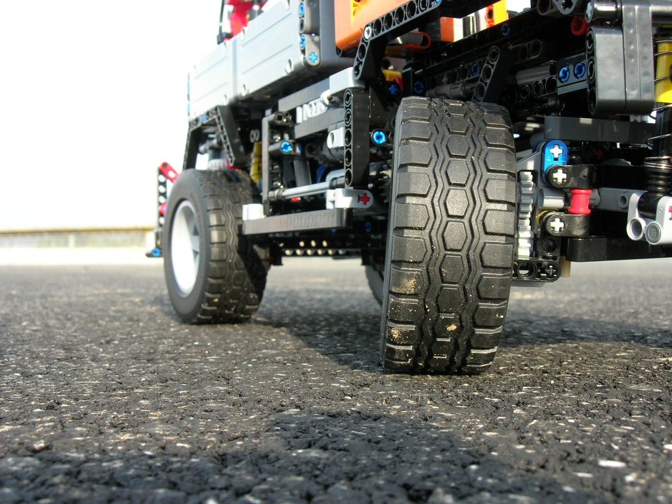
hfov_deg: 45.8
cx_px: 336
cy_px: 252
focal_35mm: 41
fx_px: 796
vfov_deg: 35.1
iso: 64
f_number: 4.9
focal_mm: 8.5
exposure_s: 1/105
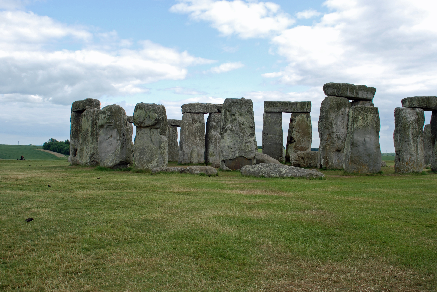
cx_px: 234
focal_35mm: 38
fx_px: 462
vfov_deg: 35.1
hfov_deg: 50.6
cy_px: 142
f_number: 7.1
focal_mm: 22
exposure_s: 1/200
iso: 100
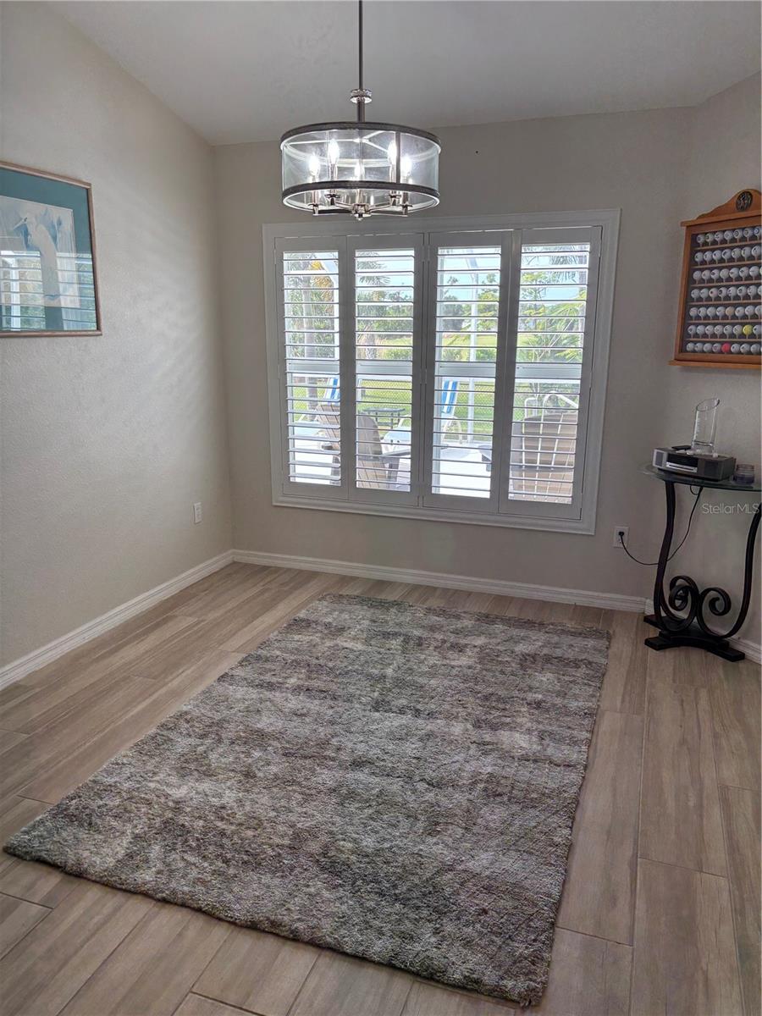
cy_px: 508
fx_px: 763
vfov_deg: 67.3
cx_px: 381
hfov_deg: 53.1
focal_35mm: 26
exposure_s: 1/135
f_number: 1.6
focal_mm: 5.96
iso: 64
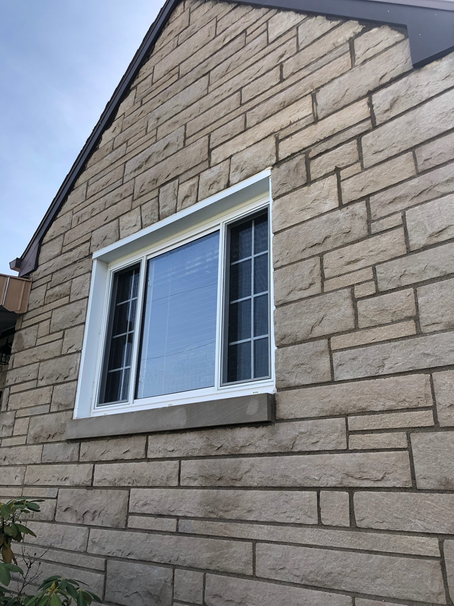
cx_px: 227
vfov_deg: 63.4
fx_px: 490
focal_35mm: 28
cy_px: 303
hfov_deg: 49.7
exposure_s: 1/558
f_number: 1.8
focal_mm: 4
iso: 20
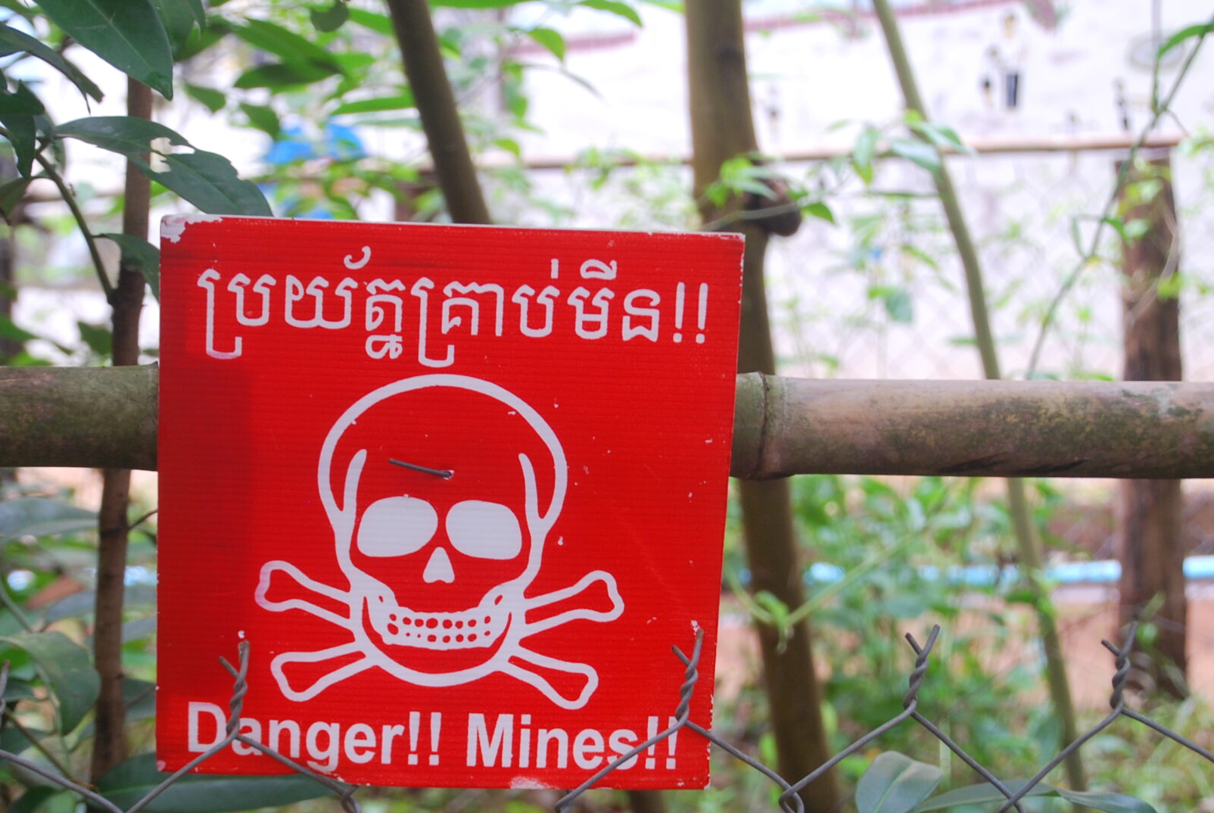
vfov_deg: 15.0
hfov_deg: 22.3
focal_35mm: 91
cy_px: 593
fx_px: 3073
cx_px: 515
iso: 200
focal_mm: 38
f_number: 4.5
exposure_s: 1/30
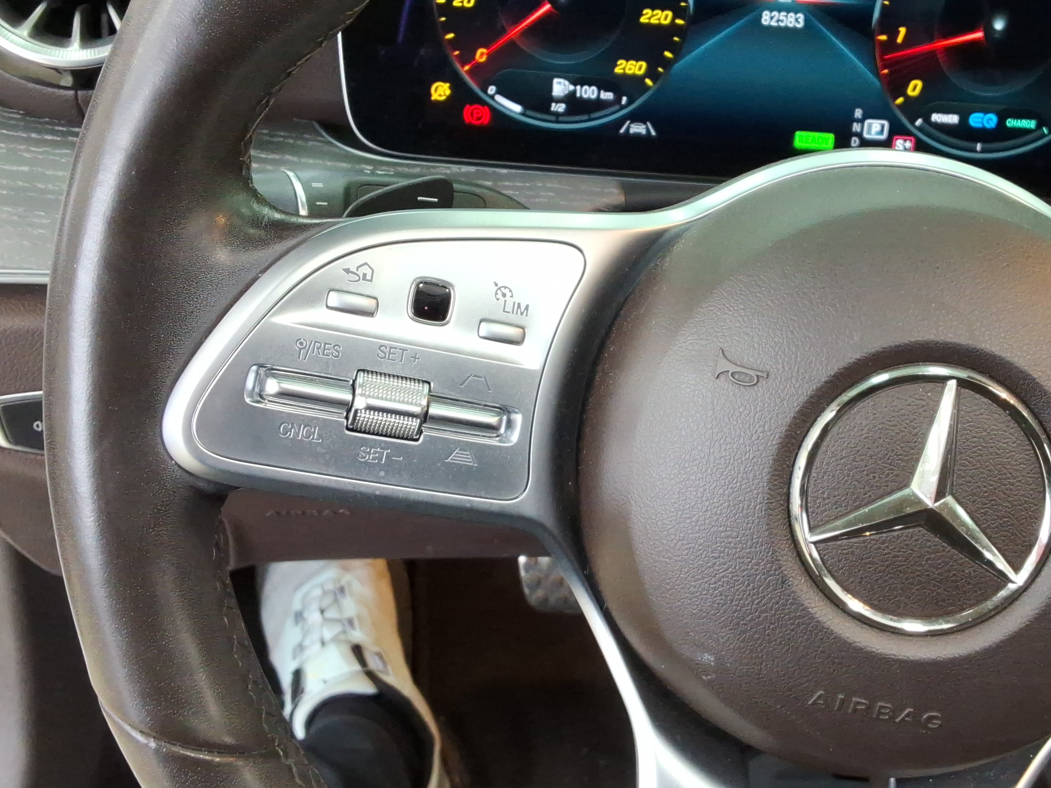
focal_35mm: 43
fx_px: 1306
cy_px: 395
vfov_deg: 33.6
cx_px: 707
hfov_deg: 43.2
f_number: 1.9
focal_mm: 2.91
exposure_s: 1/40
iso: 101
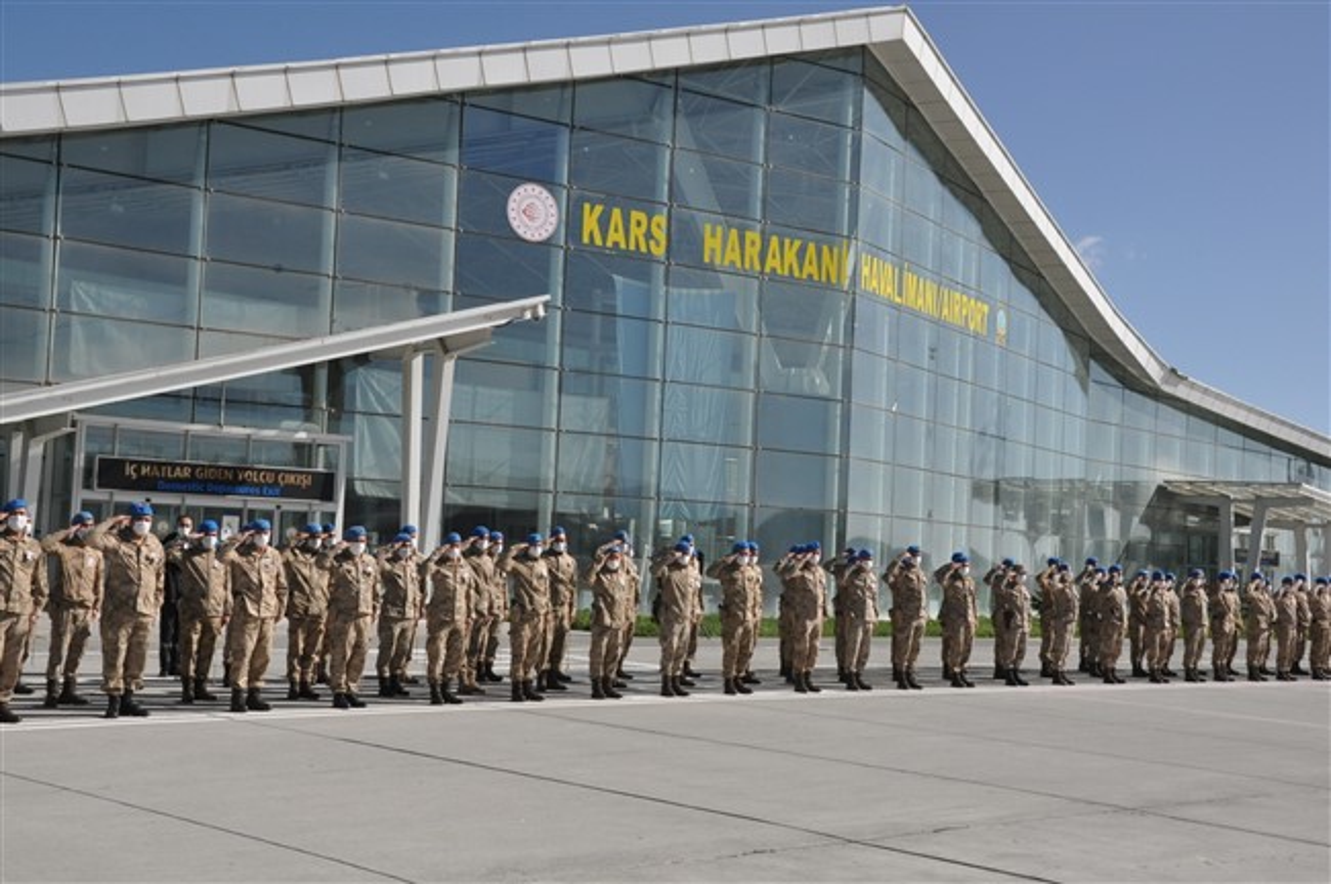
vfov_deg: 29.8
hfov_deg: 43.6
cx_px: 666
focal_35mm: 45
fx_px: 1662
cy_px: 442
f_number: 14
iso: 1000
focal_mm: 30
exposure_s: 1/800
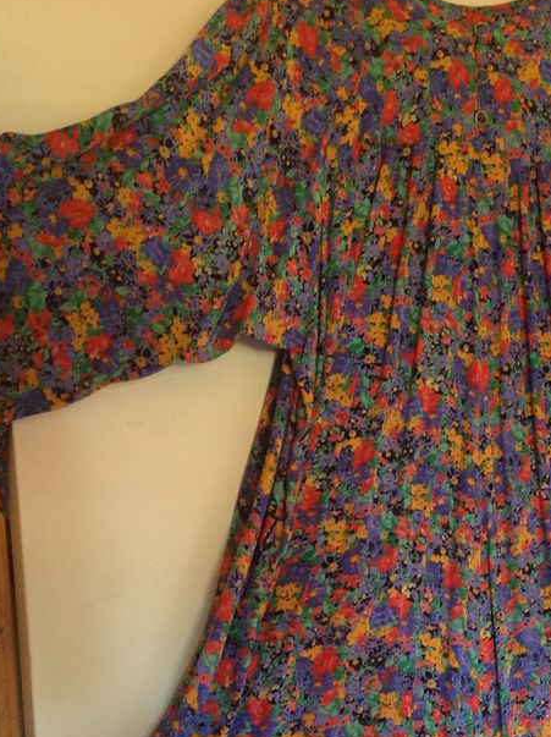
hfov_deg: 25.0
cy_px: 573
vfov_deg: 32.5
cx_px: 400
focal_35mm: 58
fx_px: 1233
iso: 160
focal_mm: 4.28
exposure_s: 1/15
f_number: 2.4
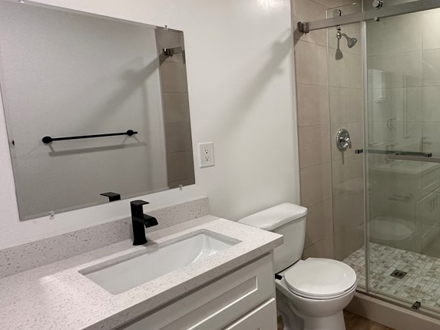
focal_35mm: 25
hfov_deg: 60.9
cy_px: 144
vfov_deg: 54.7
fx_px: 318
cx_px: 379
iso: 250
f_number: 2.2
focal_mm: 2.22
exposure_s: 1/120
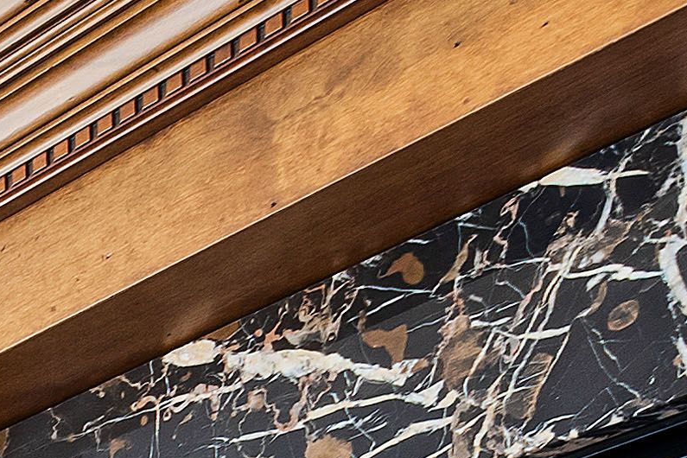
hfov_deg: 11.7
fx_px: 2004
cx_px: -1319
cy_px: 1396
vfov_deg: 9.8
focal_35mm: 105
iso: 100
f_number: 8
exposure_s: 1/2
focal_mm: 10
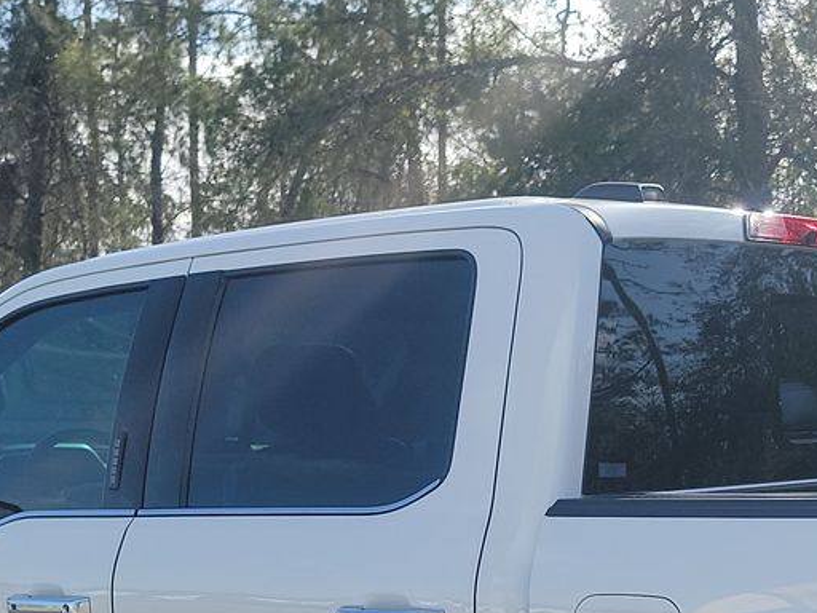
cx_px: 736
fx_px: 1770
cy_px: 742
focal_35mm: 75
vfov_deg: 18.6
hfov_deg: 25.2
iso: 50
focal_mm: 6.7
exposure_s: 1/634
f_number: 1.8
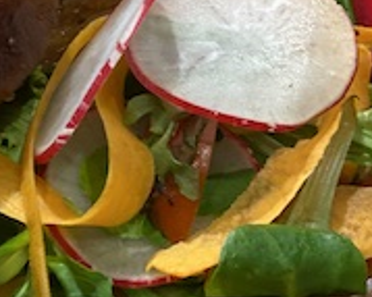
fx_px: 2025
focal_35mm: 184
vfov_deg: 8.4
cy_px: 31
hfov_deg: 10.3
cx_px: -127
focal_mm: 6
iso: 125
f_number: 2
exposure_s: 1/100
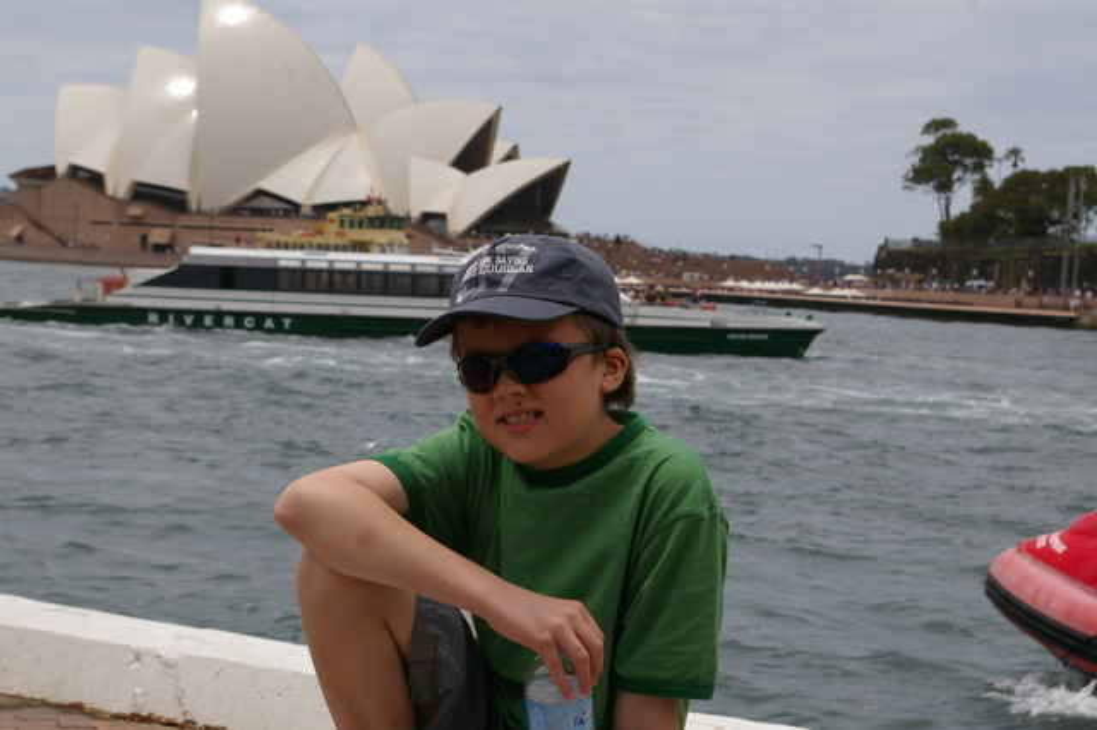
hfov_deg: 29.9
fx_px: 2056
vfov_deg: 20.1
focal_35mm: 68
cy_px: 365
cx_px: 548
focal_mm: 45
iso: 200
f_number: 11
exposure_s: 1/500
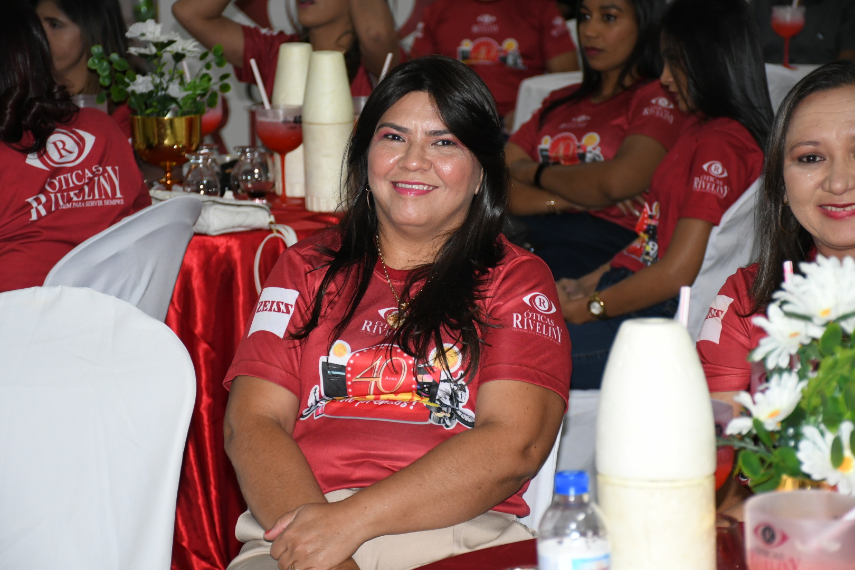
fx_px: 2494
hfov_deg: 19.5
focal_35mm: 105
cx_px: 428
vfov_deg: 13.0
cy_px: 285
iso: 1600
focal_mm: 70
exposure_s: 1/125
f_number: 5
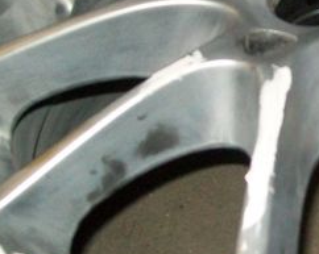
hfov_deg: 19.9
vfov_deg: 16.5
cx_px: 327
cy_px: 99
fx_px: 877
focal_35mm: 93
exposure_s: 1/125
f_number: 2.7
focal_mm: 6
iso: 200
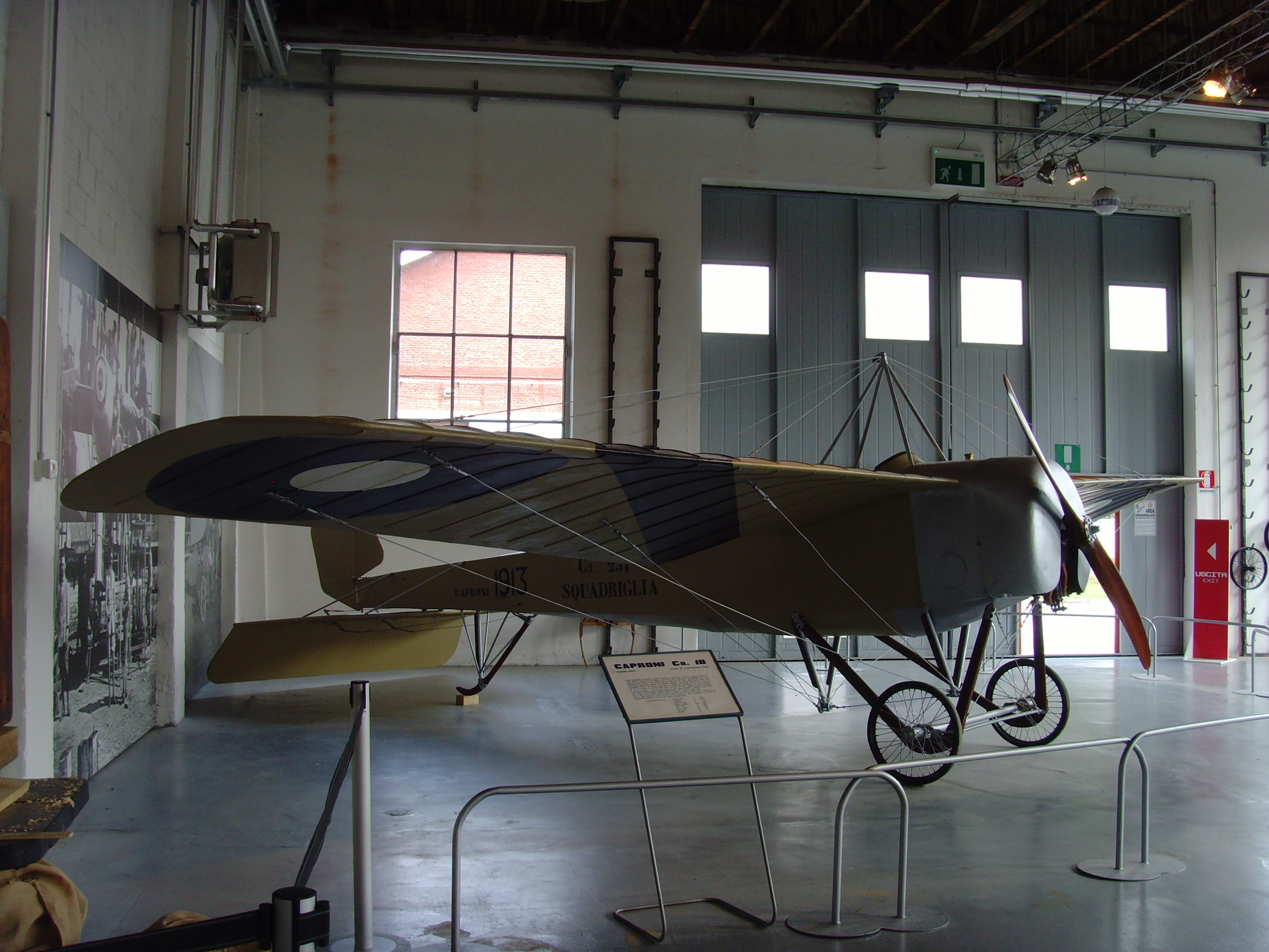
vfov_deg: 36.8
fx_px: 1430
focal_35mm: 39
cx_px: 634
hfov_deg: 47.9
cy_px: 476
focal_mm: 6.6
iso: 100
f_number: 3.5
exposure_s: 1/60
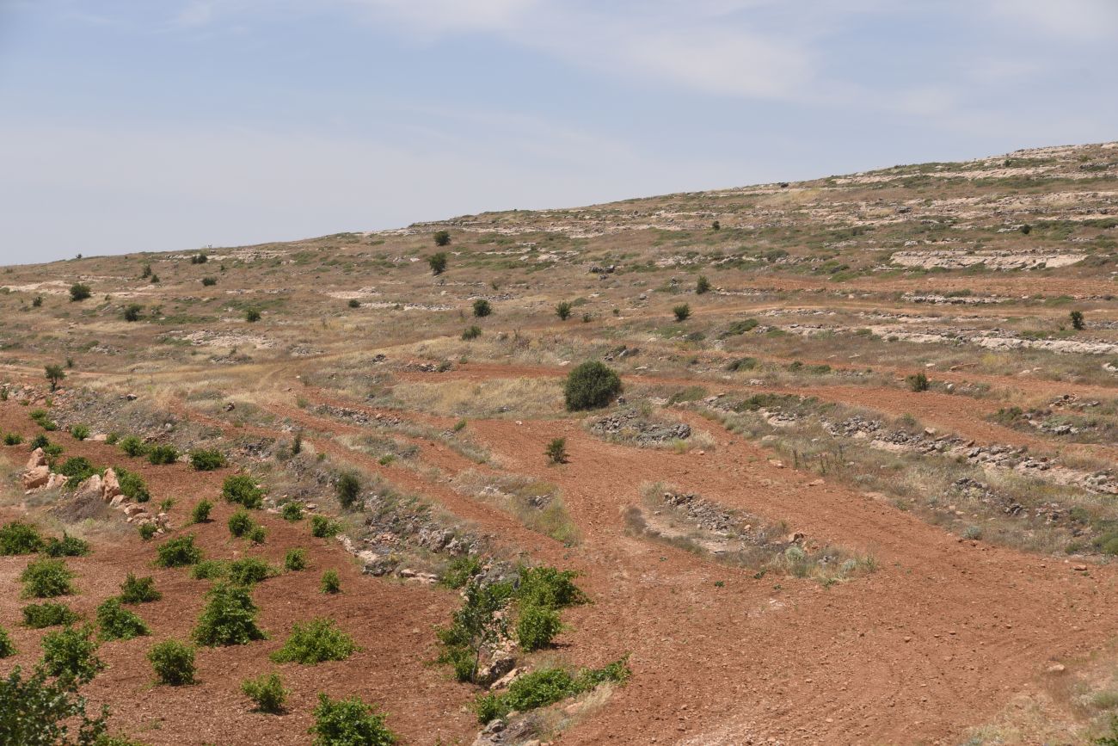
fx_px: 1739
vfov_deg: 24.2
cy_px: 373
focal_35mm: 56
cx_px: 559
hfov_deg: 35.6
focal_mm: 56
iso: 100
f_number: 7.1
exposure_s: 1/500
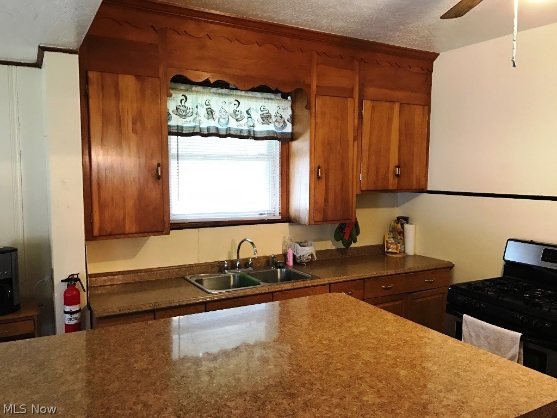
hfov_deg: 63.4
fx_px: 451
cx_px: 278
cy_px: 209
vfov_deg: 49.7
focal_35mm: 28
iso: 80
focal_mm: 3.99
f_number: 1.8
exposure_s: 1/15
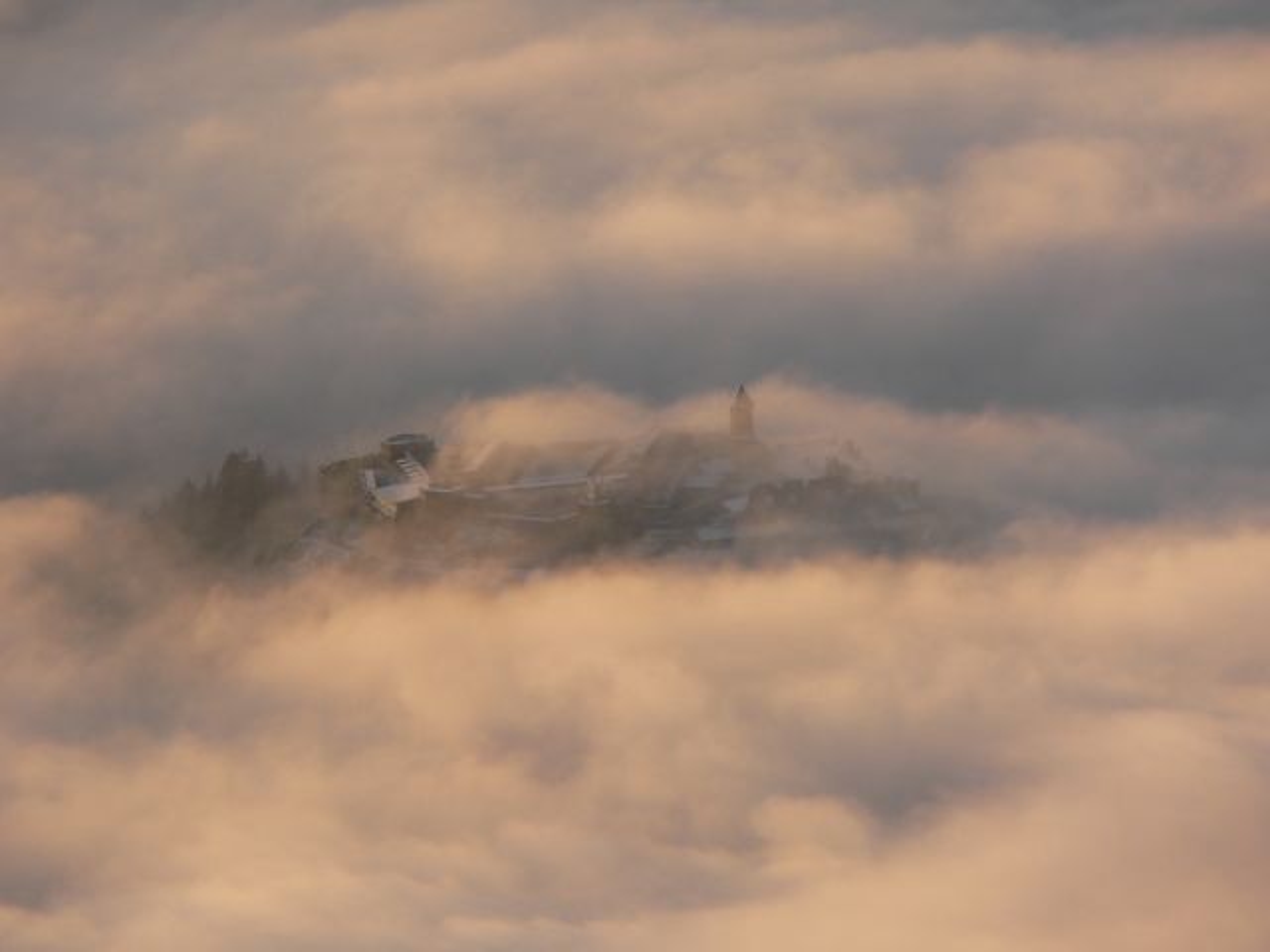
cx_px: 635
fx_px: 15849
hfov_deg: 4.6
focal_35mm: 432
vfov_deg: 3.4
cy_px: 476
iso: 80
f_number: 4
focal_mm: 72
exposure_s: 1/400
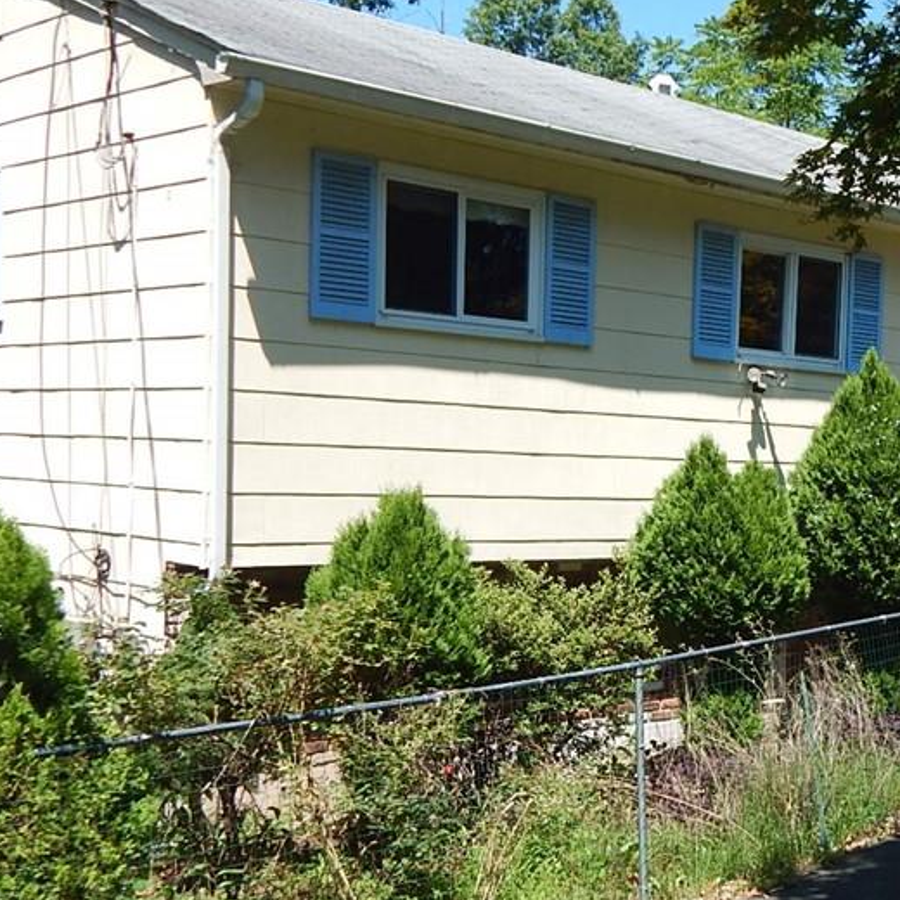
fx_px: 1588
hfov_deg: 30.0
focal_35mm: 54
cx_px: 846
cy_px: 543
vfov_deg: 31.5
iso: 125
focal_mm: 5.6
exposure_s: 1/800
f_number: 3.2
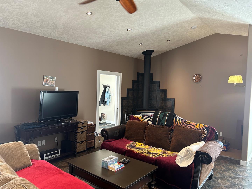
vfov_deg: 53.1
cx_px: 126
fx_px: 189
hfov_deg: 67.3
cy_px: 94
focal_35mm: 26
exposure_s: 1/60
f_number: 1.5
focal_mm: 5.7
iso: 160
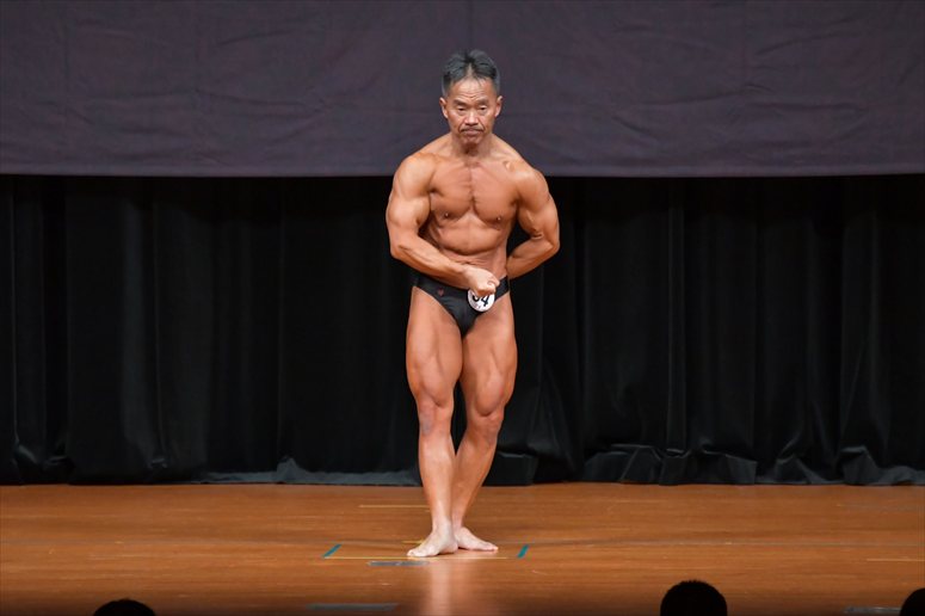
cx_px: 462
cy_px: 308
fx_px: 7319
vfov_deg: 4.8
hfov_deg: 7.2
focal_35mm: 285
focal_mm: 190
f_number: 5.6
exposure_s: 1/400
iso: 5000
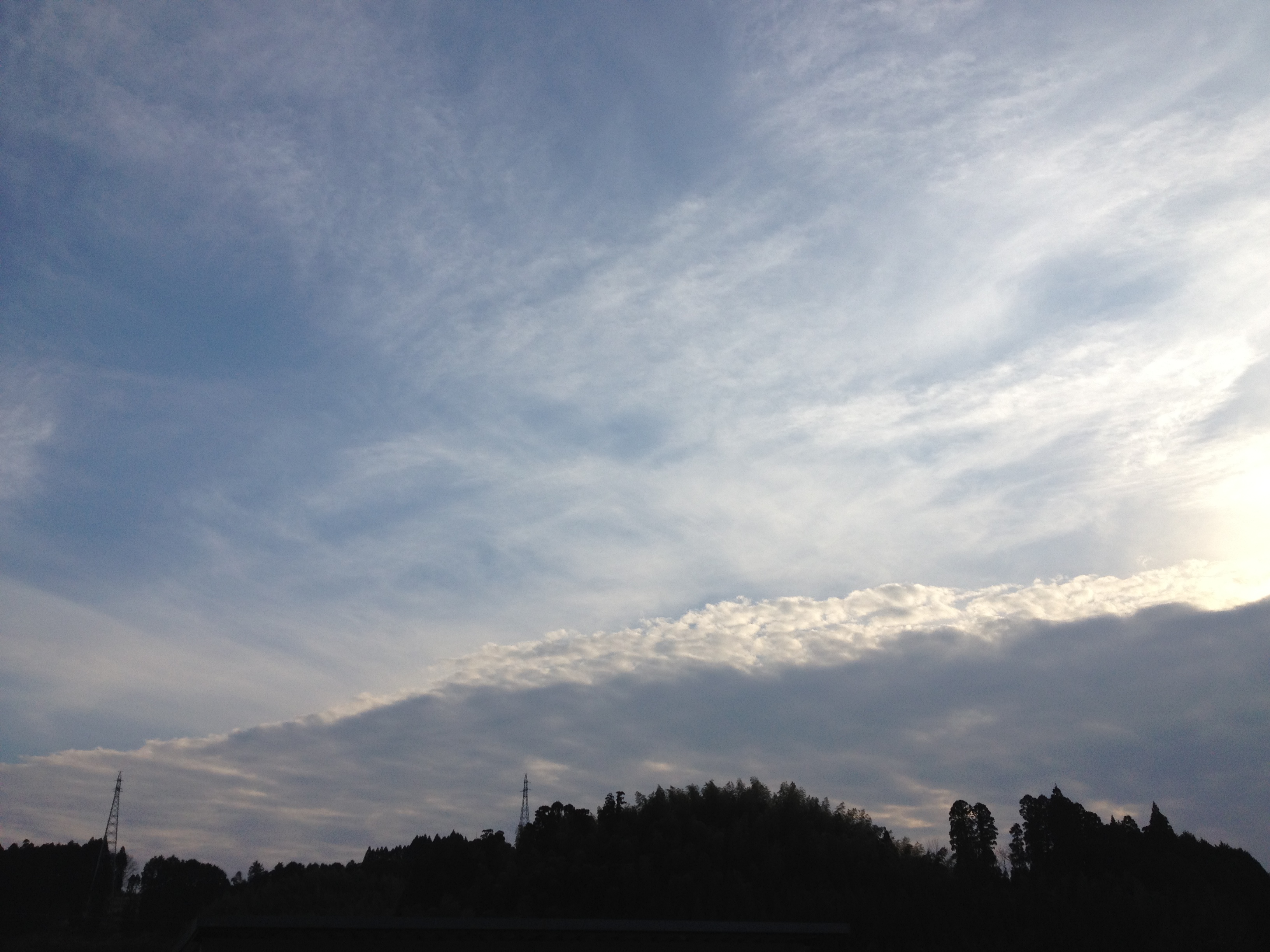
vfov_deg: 40.7
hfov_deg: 52.6
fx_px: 1284
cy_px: 476
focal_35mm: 35
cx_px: 635
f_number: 2.4
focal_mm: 4.28
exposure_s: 1/1972
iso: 64
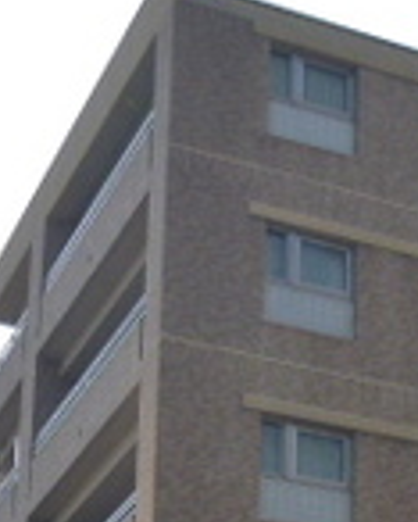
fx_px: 1792
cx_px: 511
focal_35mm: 116
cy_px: 733
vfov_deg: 15.5
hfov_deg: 12.9
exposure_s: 1/160
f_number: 9
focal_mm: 5.2
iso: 160
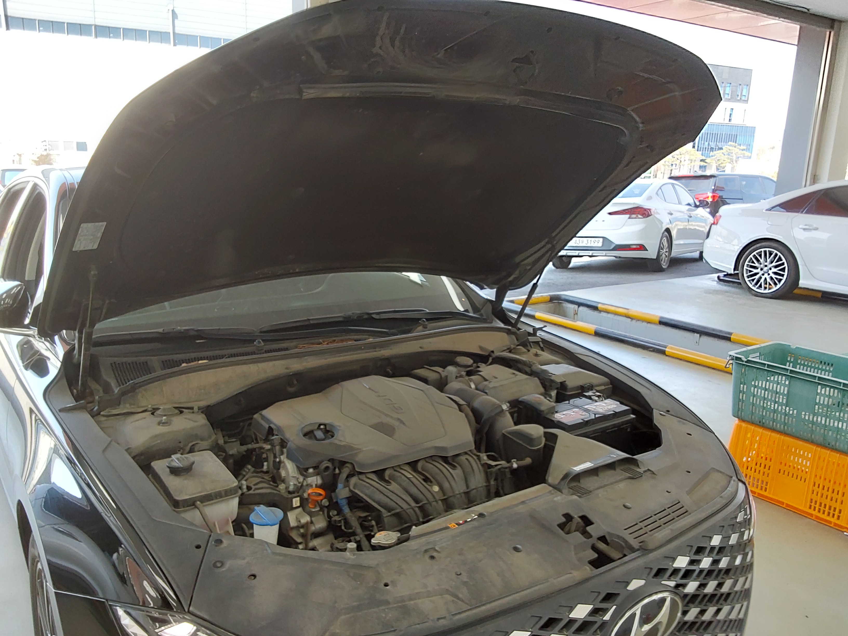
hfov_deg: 63.4
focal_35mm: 28
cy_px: 318
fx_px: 686
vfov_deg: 49.7
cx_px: 424
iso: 100
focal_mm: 2.91
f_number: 1.9
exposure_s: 1/120
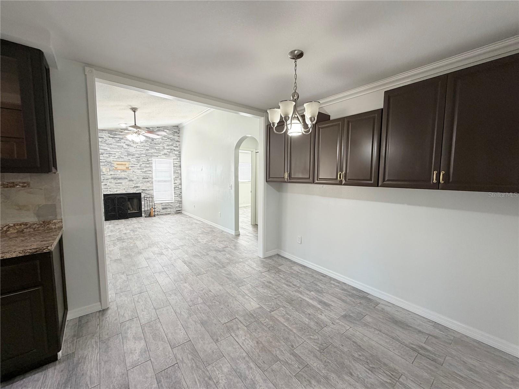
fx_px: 210
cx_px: 260
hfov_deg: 102.1
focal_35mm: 14
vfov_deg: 85.7
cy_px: 194
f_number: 2.2
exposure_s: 1/60
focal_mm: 2.22
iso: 200
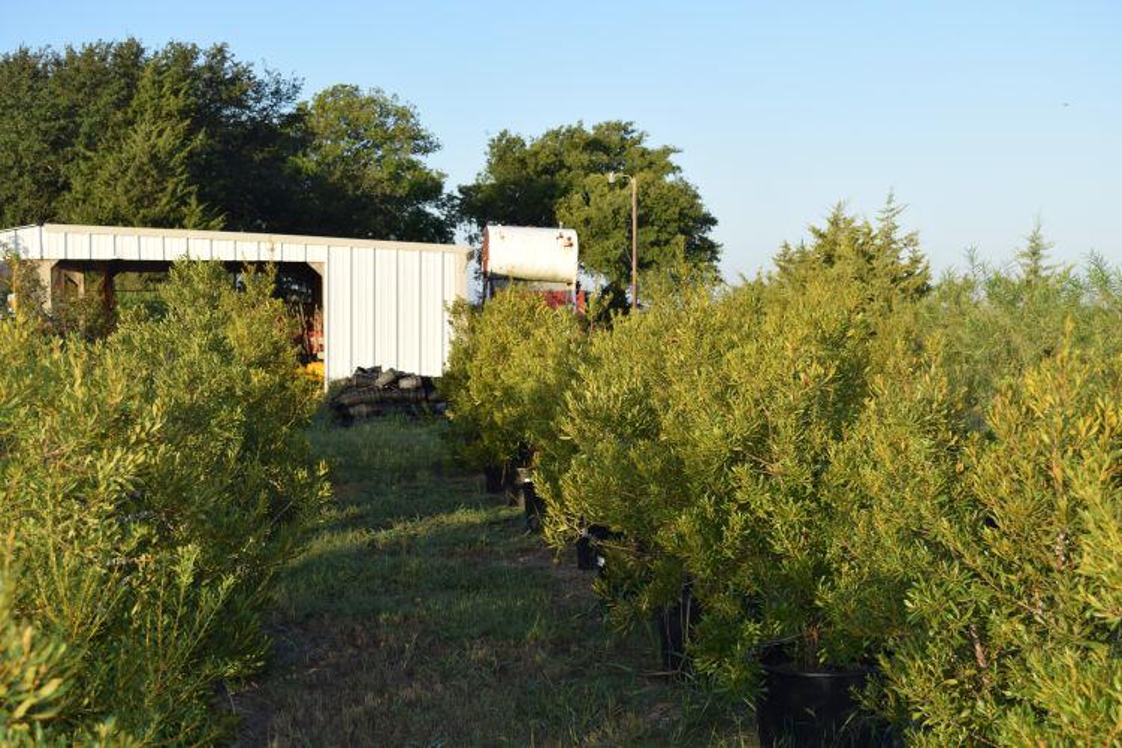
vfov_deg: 26.5
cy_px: 374
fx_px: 1589
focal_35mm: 51
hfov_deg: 38.9
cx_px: 561
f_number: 7.1
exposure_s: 1/200
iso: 100
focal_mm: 34
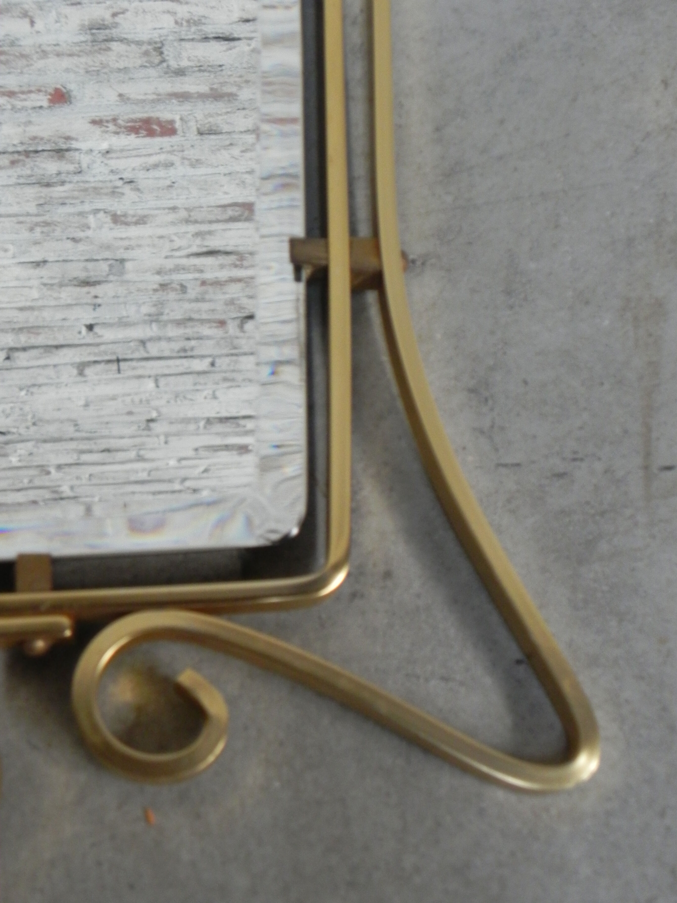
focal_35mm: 52
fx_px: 1356
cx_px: 338
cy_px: 452
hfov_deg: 28.0
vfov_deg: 36.8
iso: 400
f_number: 3.5
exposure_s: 1/25.7
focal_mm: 9.2
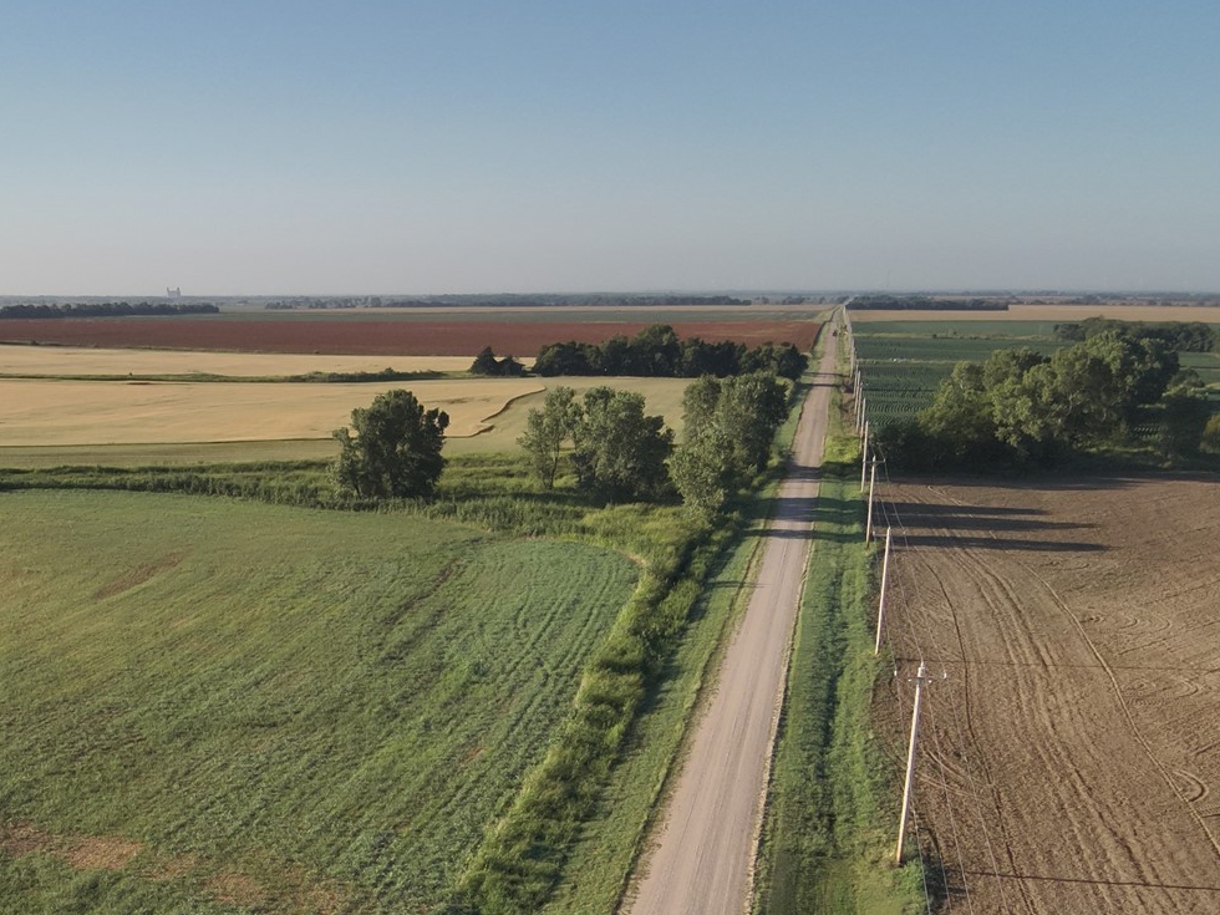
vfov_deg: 29.6
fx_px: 1656
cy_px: 823
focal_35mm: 47
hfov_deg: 38.8
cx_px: 234
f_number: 2.8
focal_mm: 4.4
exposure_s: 1/1000
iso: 100
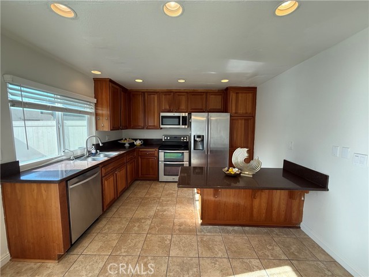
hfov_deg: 102.1
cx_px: 184
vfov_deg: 85.7
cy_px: 138
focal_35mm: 14
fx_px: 149
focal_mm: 2.22
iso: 80
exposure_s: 1/120
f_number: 2.2
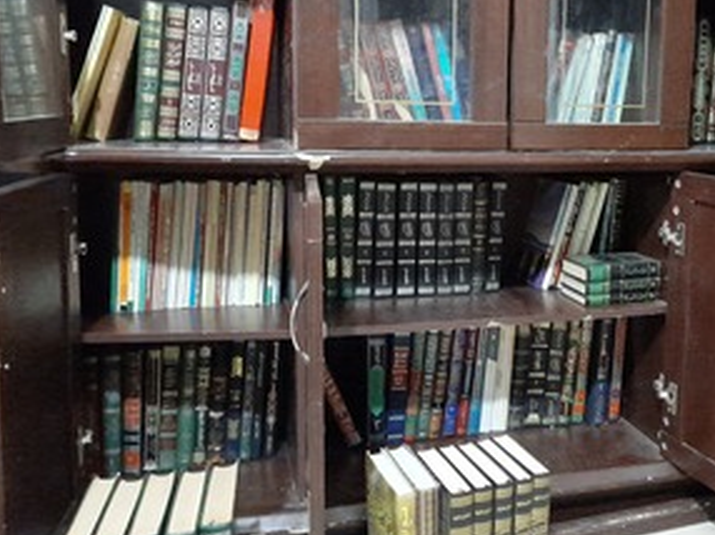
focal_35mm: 40
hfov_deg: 45.6
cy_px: 199
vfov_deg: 35.7
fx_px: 826
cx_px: 511
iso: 1600
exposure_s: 1/17
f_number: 2
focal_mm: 4.6
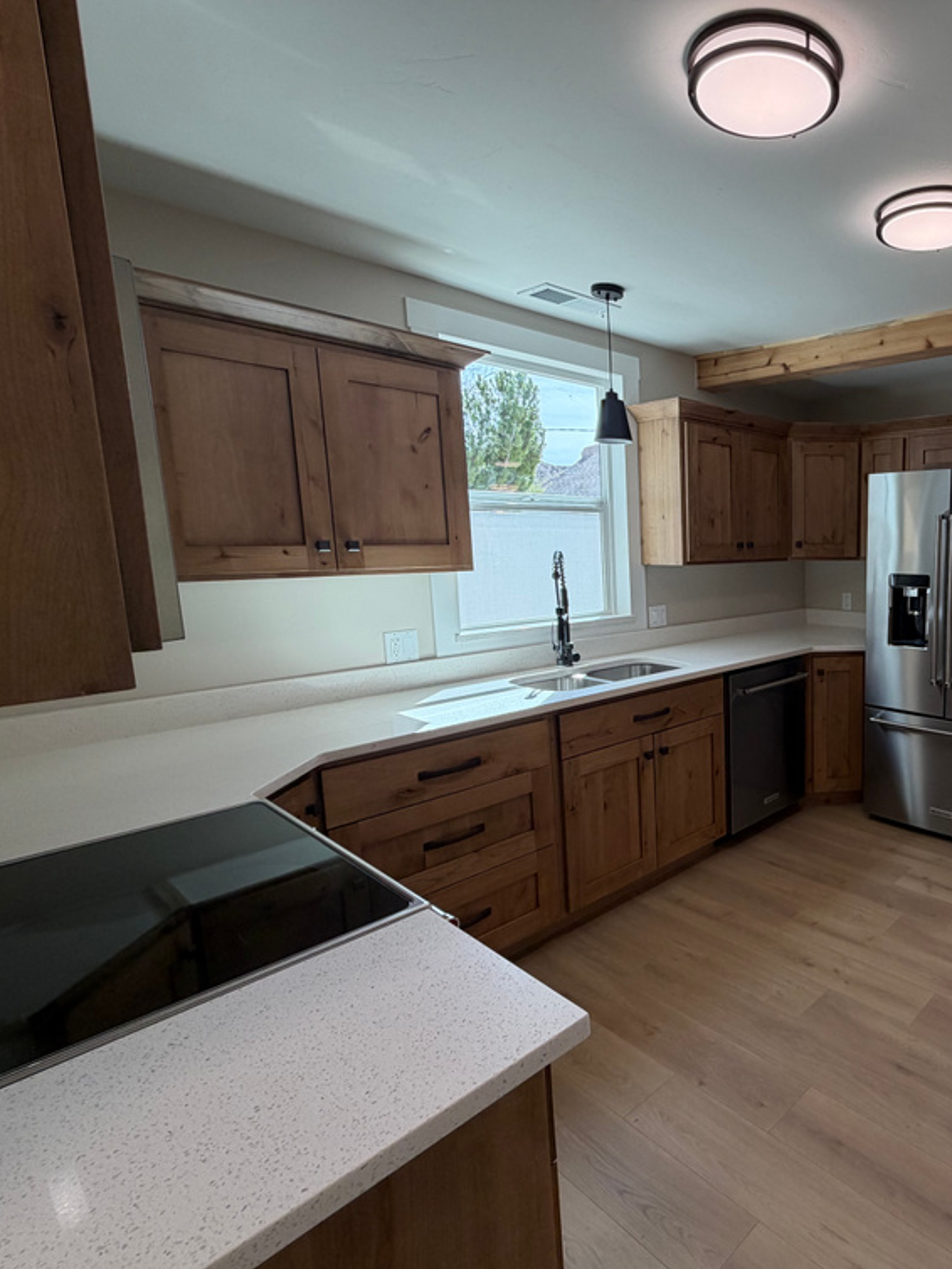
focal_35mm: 19
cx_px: 796
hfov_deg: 61.4
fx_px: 697
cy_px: 642
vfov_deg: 84.7
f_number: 2.2
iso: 50
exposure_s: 1/138
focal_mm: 2.22
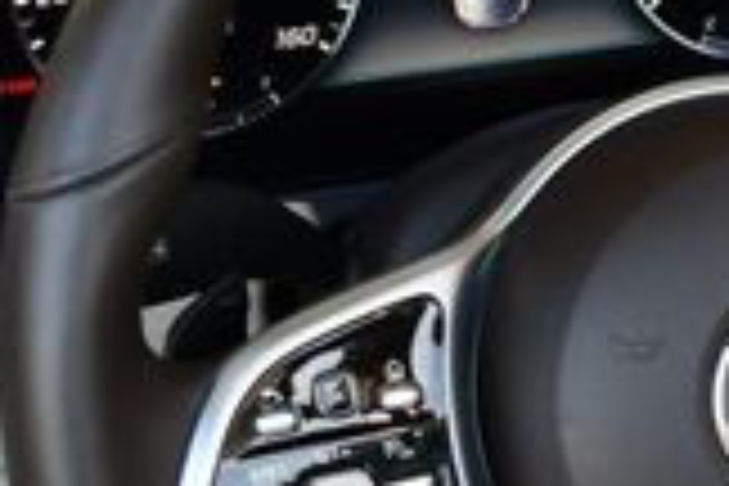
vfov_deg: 7.9
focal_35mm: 174
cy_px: 374
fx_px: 3523
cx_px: 1040
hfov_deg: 11.4
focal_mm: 22
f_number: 4
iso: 400
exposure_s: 1/250
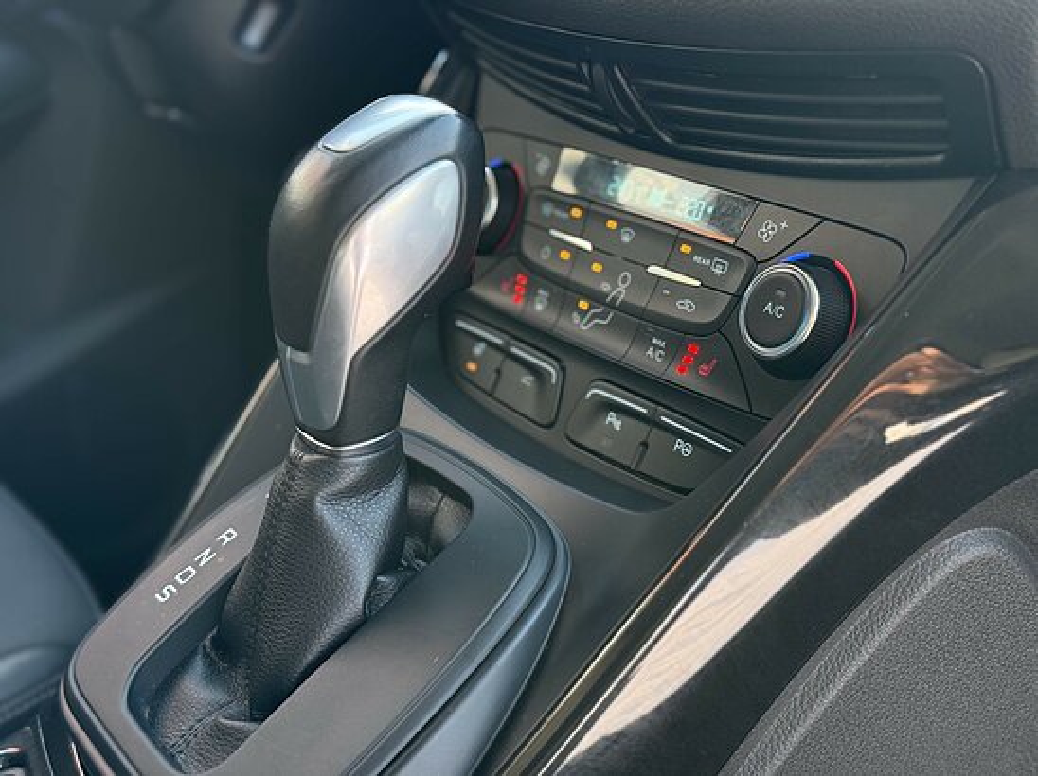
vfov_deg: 30.2
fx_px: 1438
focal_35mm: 48
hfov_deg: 39.7
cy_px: 388
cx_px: 519
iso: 160
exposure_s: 1/63
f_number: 1.78
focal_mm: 6.76
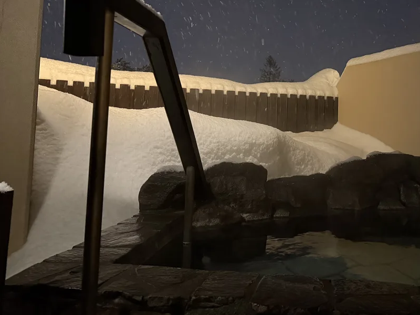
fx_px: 437
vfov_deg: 38.9
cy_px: 89
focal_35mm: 36
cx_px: 312
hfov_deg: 49.4
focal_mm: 6.76
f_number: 1.78
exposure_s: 1/25
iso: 1250
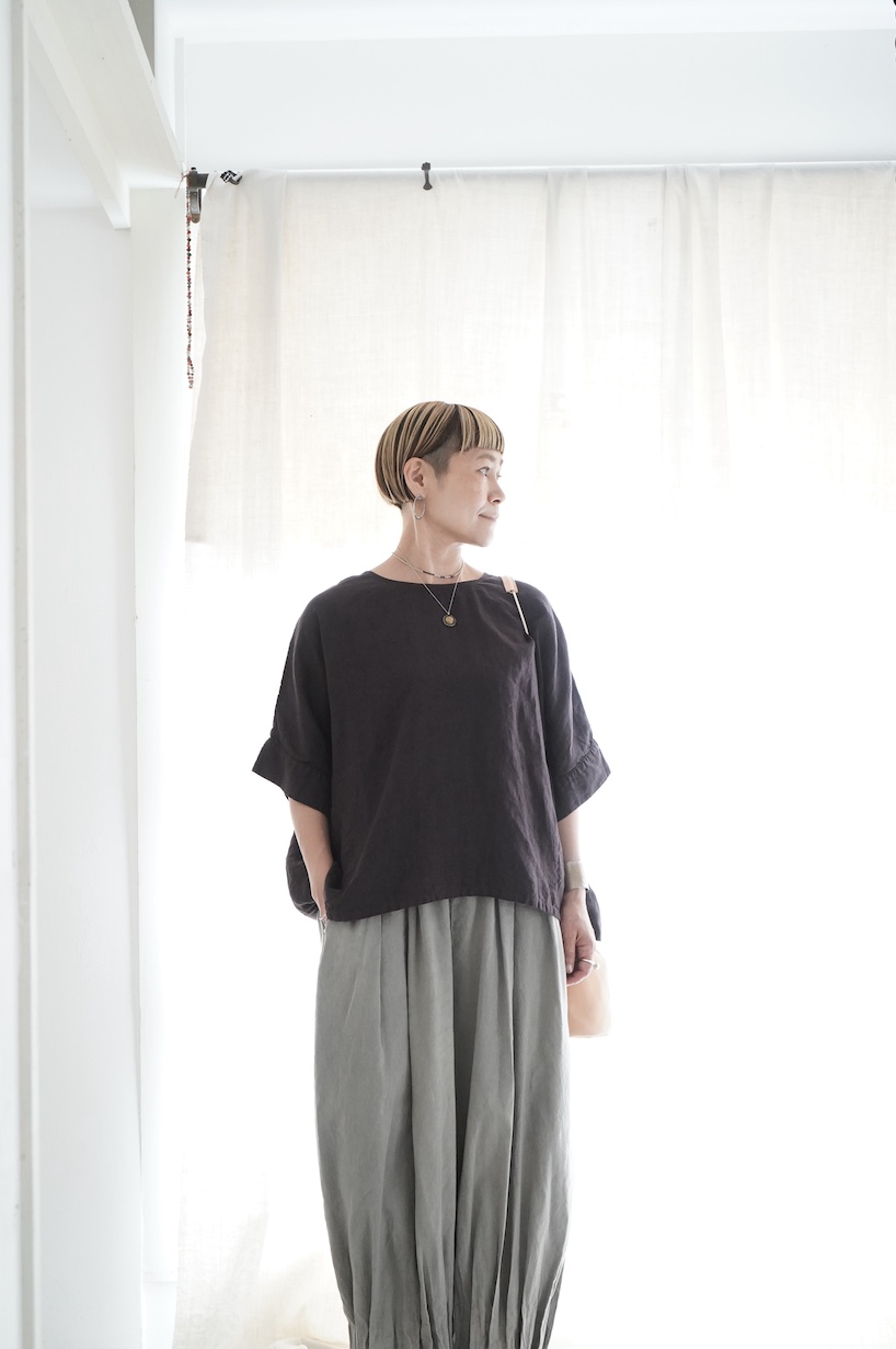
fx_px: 2058
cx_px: 417
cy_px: 671
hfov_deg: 24.6
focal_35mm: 55
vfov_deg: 36.3
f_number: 5
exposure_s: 1/40
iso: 4000
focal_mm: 45
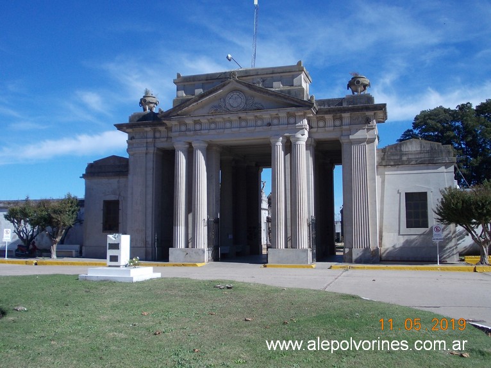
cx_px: 246
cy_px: 184
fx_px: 539
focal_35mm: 38
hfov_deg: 49.0
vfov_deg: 37.7
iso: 80
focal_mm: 5.3
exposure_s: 1/320
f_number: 6.2
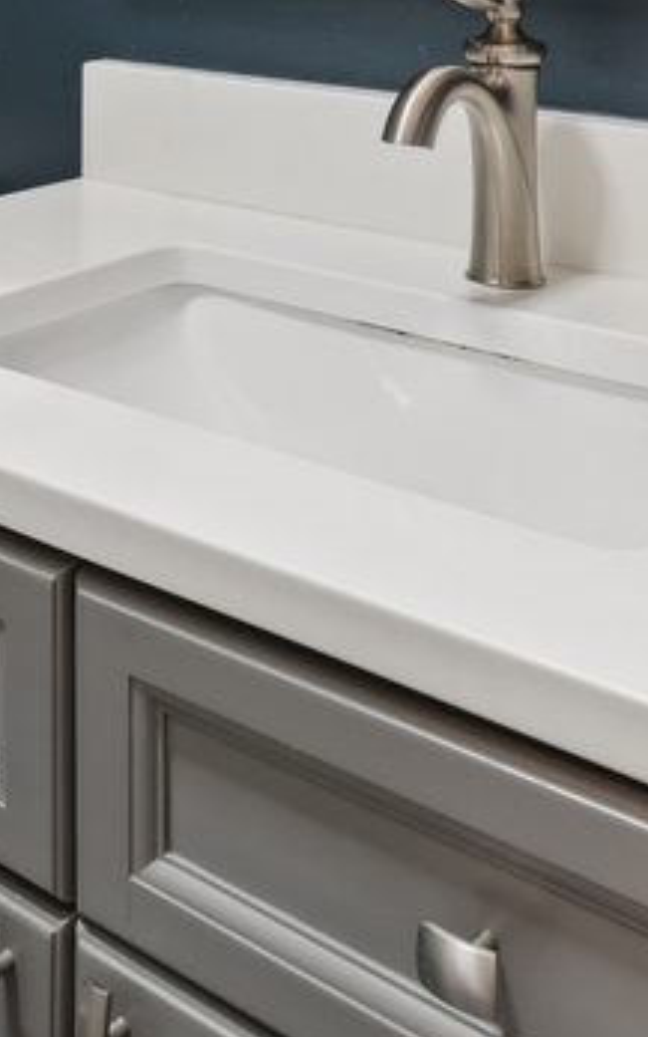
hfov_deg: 22.5
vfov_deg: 32.5
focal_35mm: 54
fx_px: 1525
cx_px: -84
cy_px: -134
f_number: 9
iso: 320
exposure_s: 1/8
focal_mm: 17
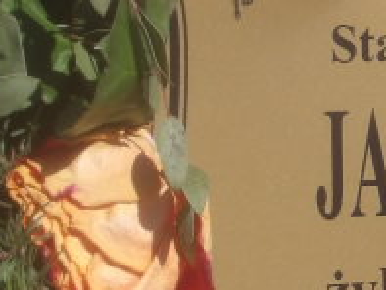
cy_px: 170
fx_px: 3916
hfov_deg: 5.6
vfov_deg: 4.2
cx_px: 361
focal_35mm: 351
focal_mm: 19.6
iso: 100
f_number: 6.6
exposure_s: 1/393
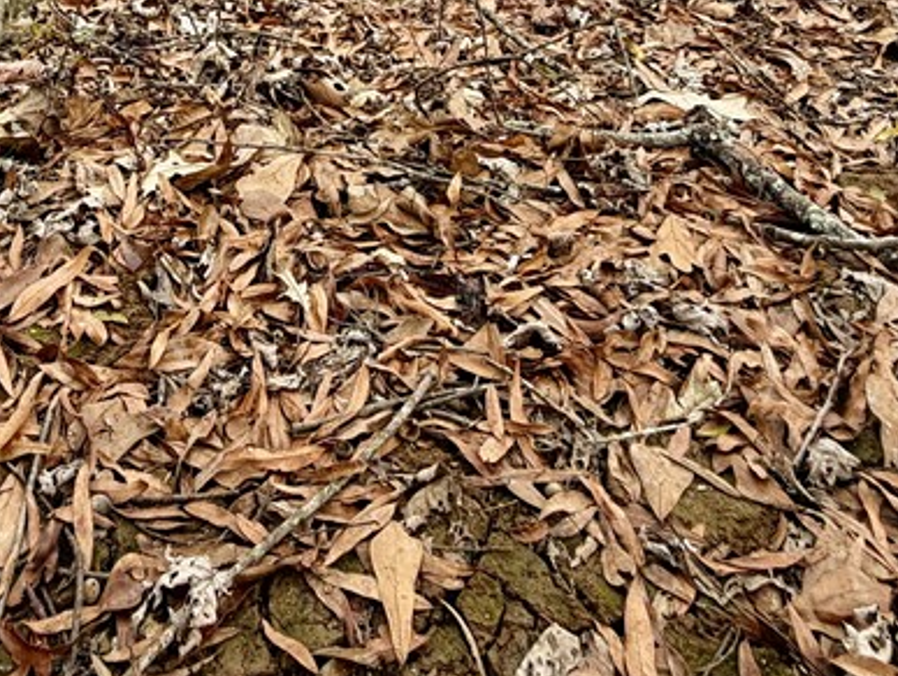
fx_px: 961
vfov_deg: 30.6
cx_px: 281
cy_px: -200
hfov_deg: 49.0
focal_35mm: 37
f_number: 2.2
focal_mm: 2.22
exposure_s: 1/395
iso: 50
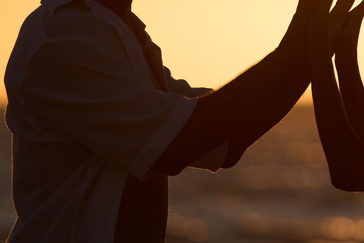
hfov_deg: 2.7
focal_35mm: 758
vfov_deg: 1.8
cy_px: 7
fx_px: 7665
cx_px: 372
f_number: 6.3
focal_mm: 312
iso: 100
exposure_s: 1/800
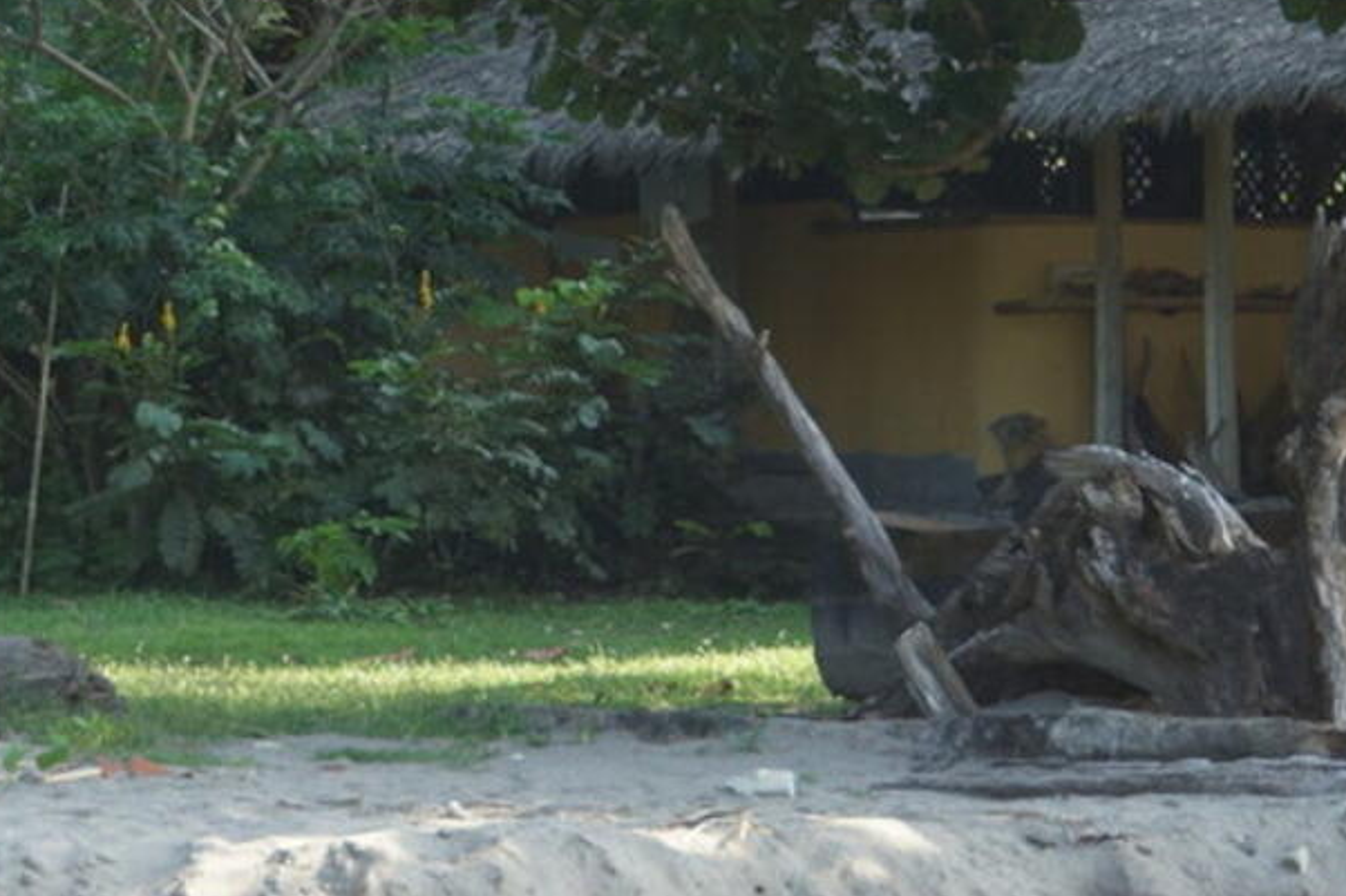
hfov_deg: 9.8
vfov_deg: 6.5
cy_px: -164
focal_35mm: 210
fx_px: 7849
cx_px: 329
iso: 250
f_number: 5.6
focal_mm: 52.9
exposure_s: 1/100
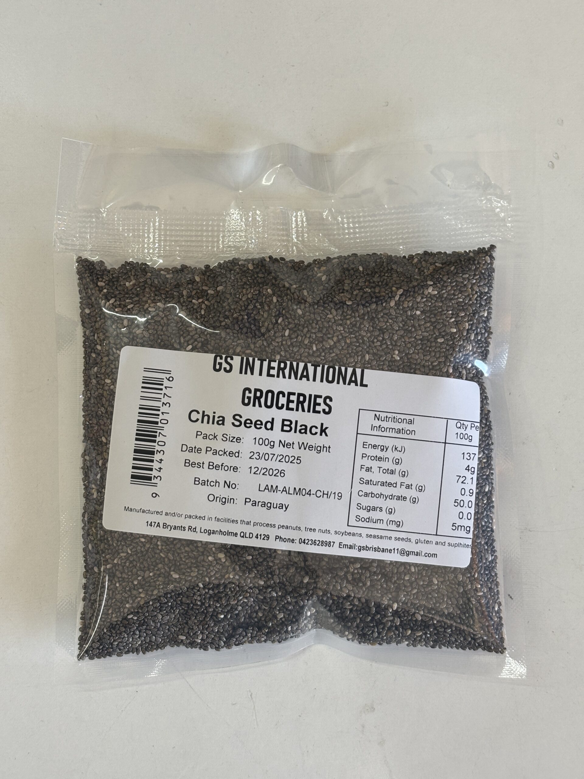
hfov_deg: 28.0
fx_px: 1170
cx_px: 292
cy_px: 390
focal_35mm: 52
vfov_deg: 36.8
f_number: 1.6
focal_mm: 5.96
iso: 32
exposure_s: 1/50
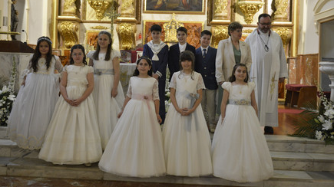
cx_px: 167
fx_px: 363
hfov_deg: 49.4
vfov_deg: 28.8
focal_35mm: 41
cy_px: 67
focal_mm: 34
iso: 2500
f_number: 3.2
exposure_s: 1/200
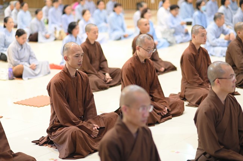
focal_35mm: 85
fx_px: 573
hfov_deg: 23.9
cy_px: 80
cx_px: 122
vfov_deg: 16.0
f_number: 2
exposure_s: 1/100
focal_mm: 85
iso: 800
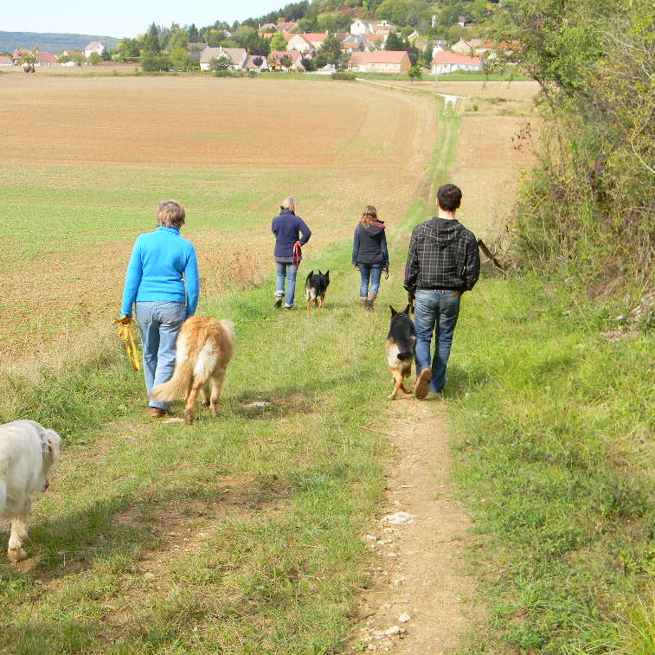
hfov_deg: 34.7
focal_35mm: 49
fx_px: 1049
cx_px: 346
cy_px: 324
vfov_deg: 34.7
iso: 80
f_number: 3.8
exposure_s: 1/299
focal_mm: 7.3
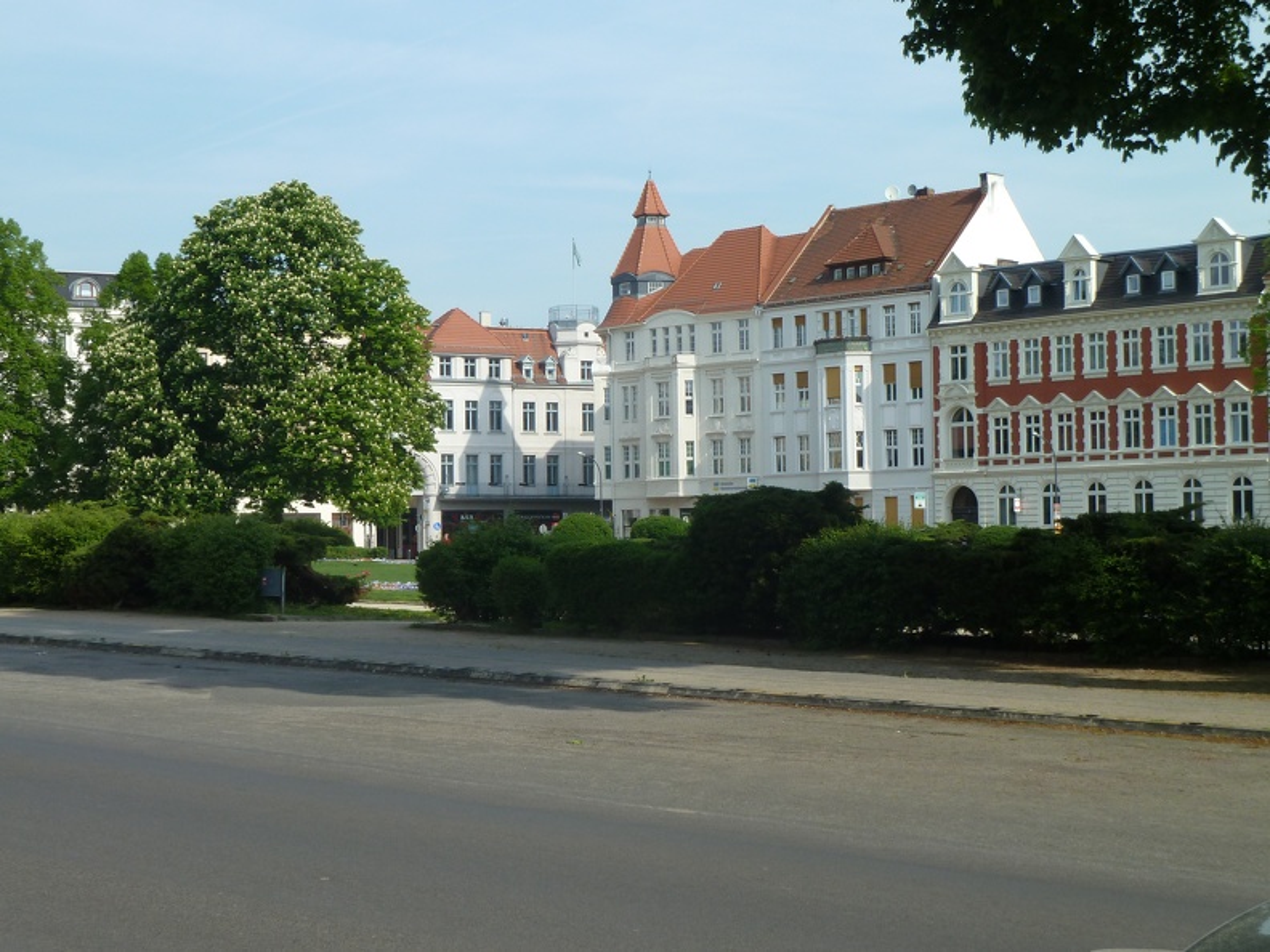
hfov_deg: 32.7
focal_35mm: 59
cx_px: 635
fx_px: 2165
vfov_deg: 24.8
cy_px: 476
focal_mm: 9.7
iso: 80
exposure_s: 1/400
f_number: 3.9
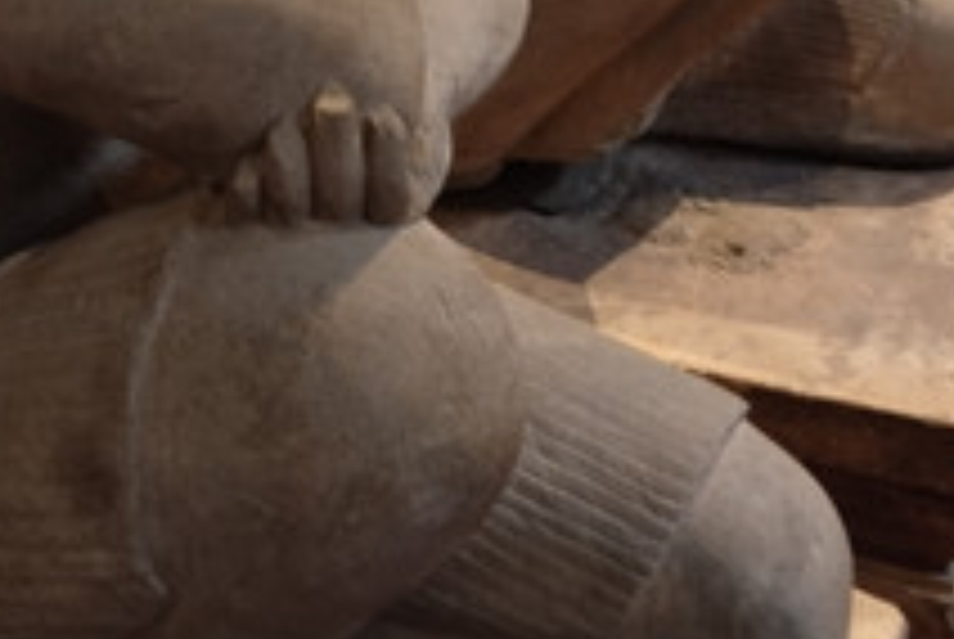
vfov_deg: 17.1
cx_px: 277
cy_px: -356
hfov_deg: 28.1
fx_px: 1884
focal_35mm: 71
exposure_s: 1/25
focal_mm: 4.22
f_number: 1.8
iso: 320
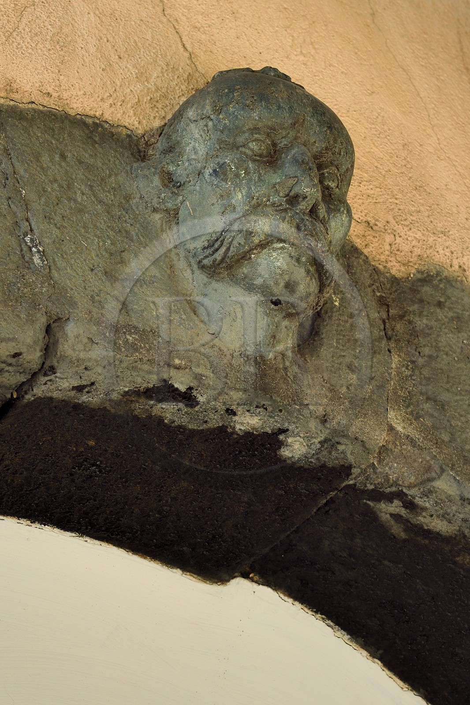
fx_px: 1371
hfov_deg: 19.4
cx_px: 235
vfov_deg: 28.8
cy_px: 352
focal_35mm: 70
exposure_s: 1/125
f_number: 9
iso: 400
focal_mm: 70
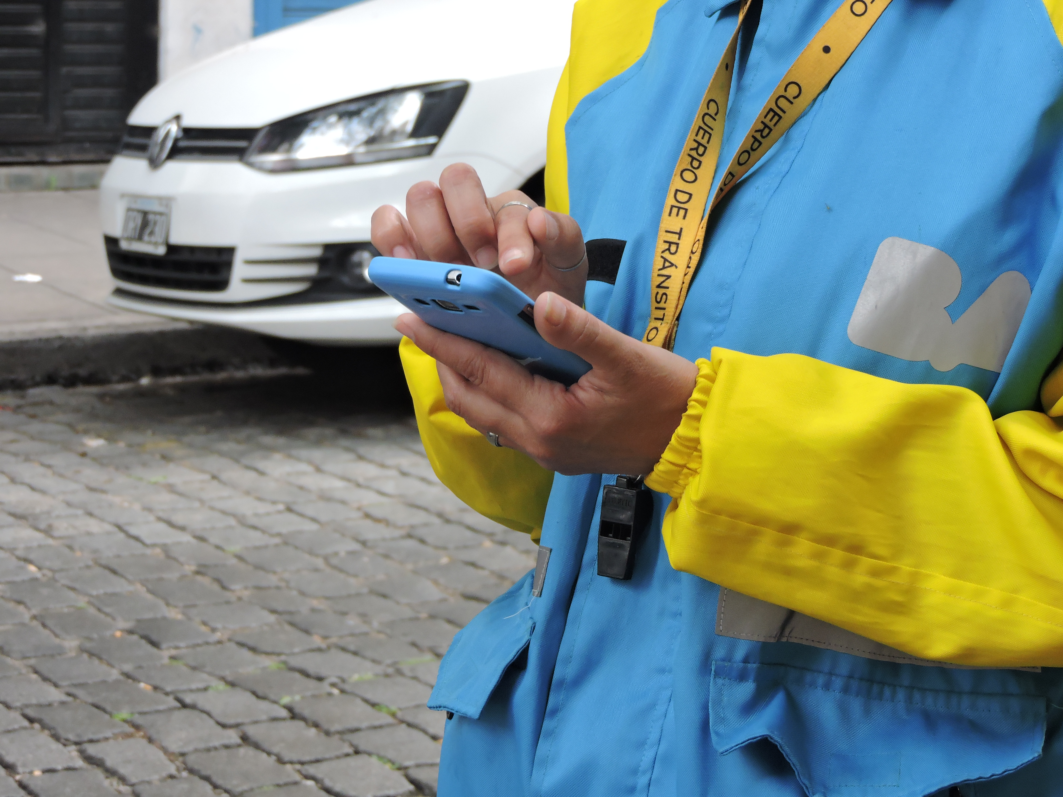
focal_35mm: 105
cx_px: 532
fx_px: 3224
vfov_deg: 14.1
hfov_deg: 18.7
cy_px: 398
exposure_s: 1/60
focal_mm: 18.7
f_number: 4.2
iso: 400
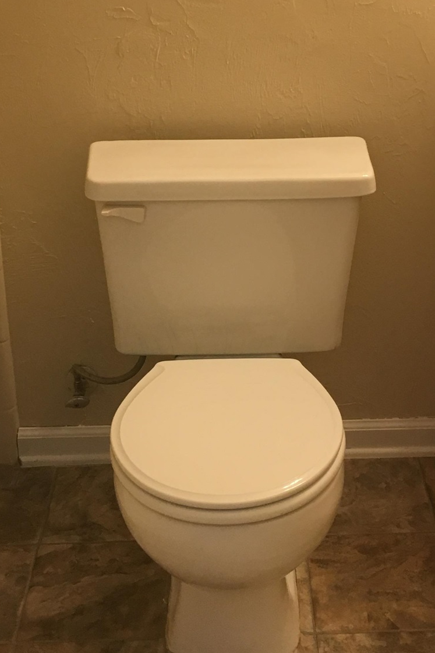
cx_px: 254
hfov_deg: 21.9
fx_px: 1124
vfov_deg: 31.6
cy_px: 135
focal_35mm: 62
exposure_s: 1/30
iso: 80
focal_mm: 4.15
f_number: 2.2
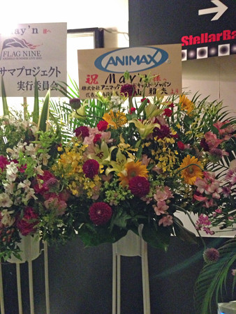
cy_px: 157
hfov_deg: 43.0
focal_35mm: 33
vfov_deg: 55.3
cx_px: 118
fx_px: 300
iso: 800
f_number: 2.4
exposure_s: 1/15
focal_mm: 4.13
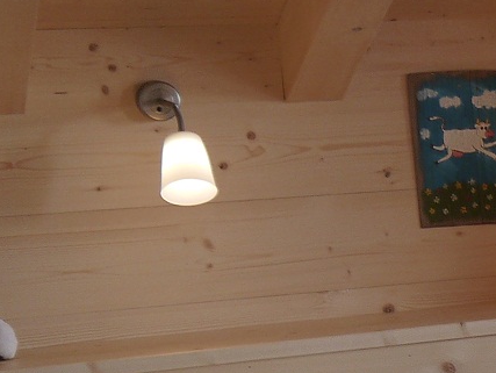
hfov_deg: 13.3
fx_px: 1879
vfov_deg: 11.1
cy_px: 458
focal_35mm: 131
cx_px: 932
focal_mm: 14
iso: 160
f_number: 3.5
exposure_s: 1/80
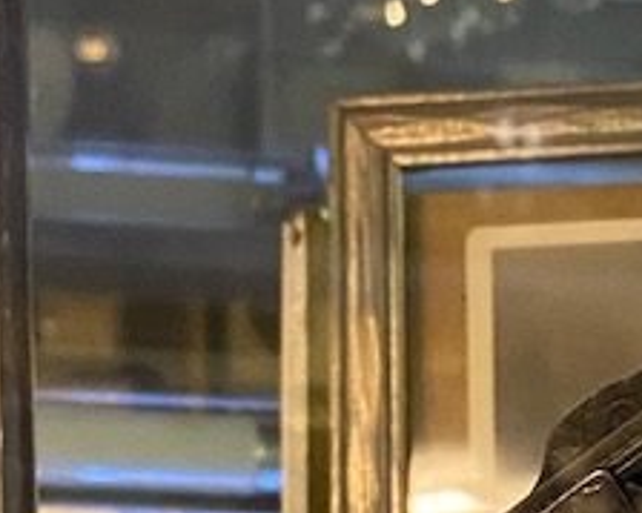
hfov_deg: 13.0
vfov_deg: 9.8
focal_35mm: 145
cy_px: 1066
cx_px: 760
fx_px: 2754
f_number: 1.8
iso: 640
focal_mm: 4.25
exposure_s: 1/30
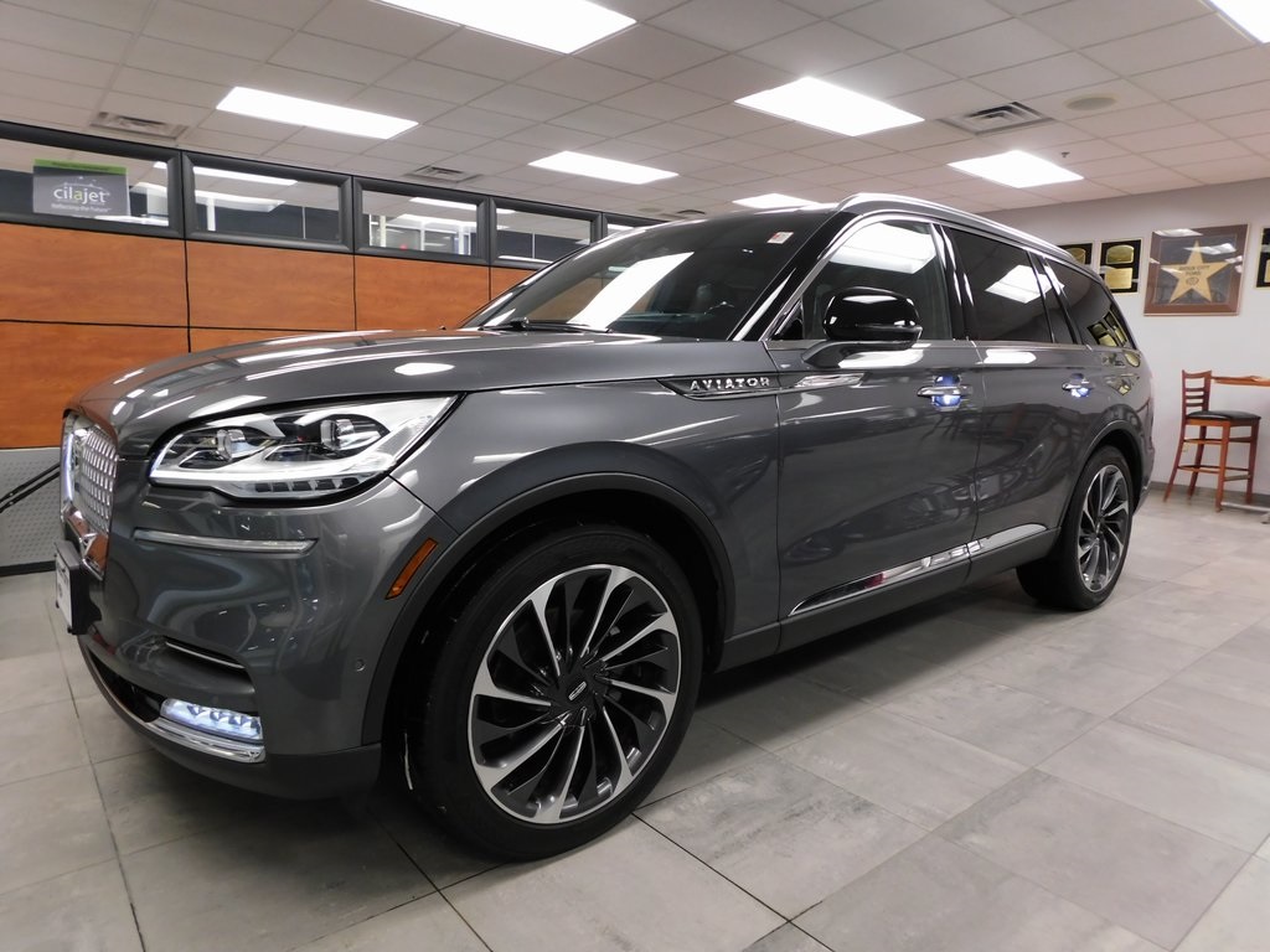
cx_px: 635
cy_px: 476
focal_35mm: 23
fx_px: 844
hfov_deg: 73.9
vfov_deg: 58.9
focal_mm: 4
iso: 400
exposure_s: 1/20
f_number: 3
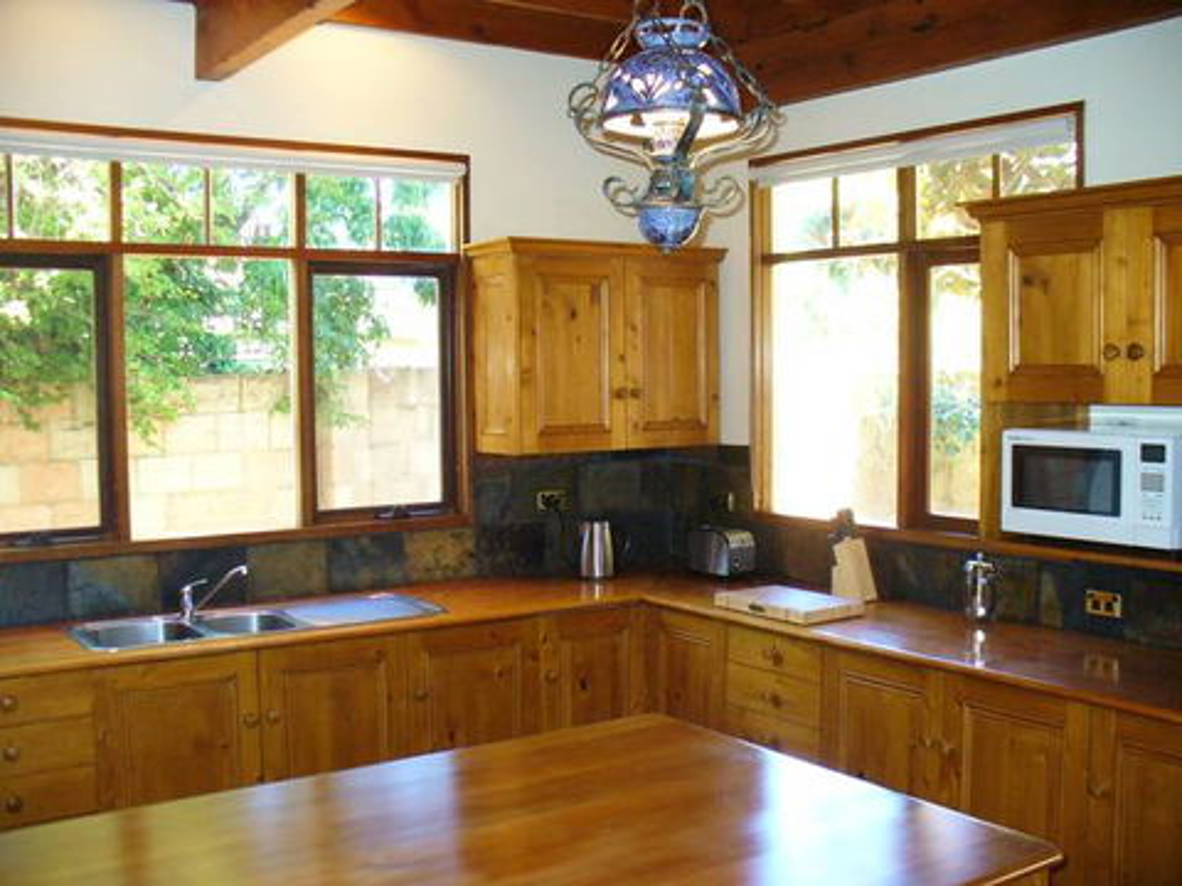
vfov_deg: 38.7
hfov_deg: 50.1
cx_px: 591
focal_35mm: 37
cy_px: 443
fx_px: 1263
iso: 300
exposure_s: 1/60
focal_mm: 6.1
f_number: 2.8
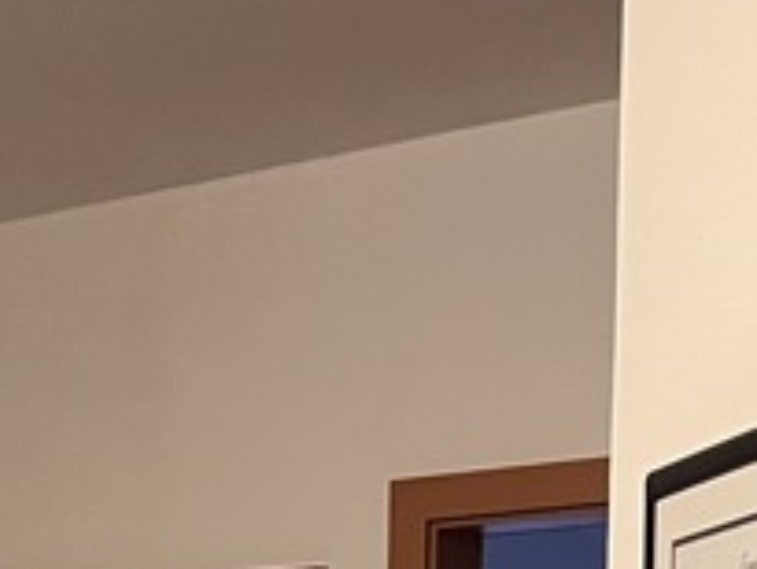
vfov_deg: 10.4
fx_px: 2845
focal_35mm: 130
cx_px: -129
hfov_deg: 14.7
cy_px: 1186
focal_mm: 5.1
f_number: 1.6
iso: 400
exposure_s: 1/50
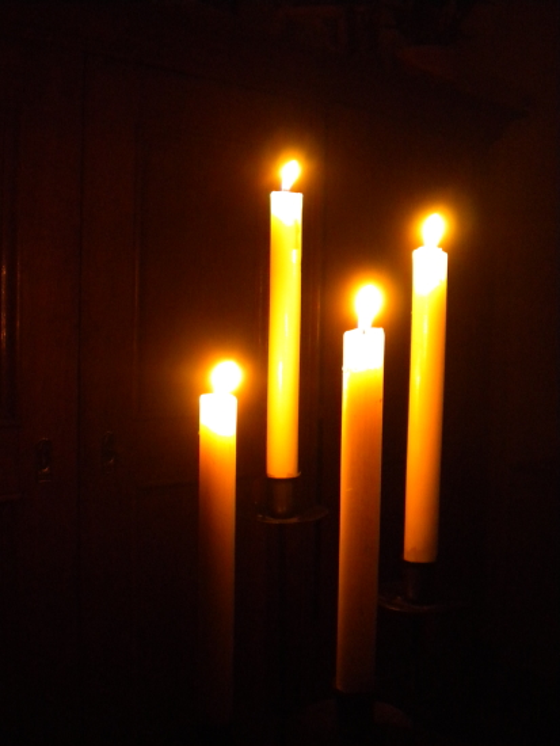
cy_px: 373
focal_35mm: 35
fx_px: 754
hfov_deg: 40.7
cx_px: 280
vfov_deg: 52.6
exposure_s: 1/11.1
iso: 400
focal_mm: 6.3
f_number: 3.1
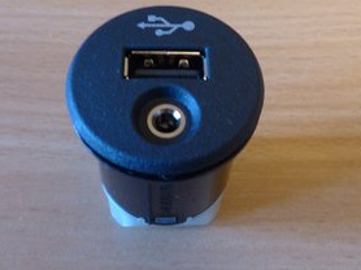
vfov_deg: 26.8
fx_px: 563
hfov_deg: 35.5
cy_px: 87
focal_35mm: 54
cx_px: 209
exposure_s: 1/8
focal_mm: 4.5
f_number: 2.8
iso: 125
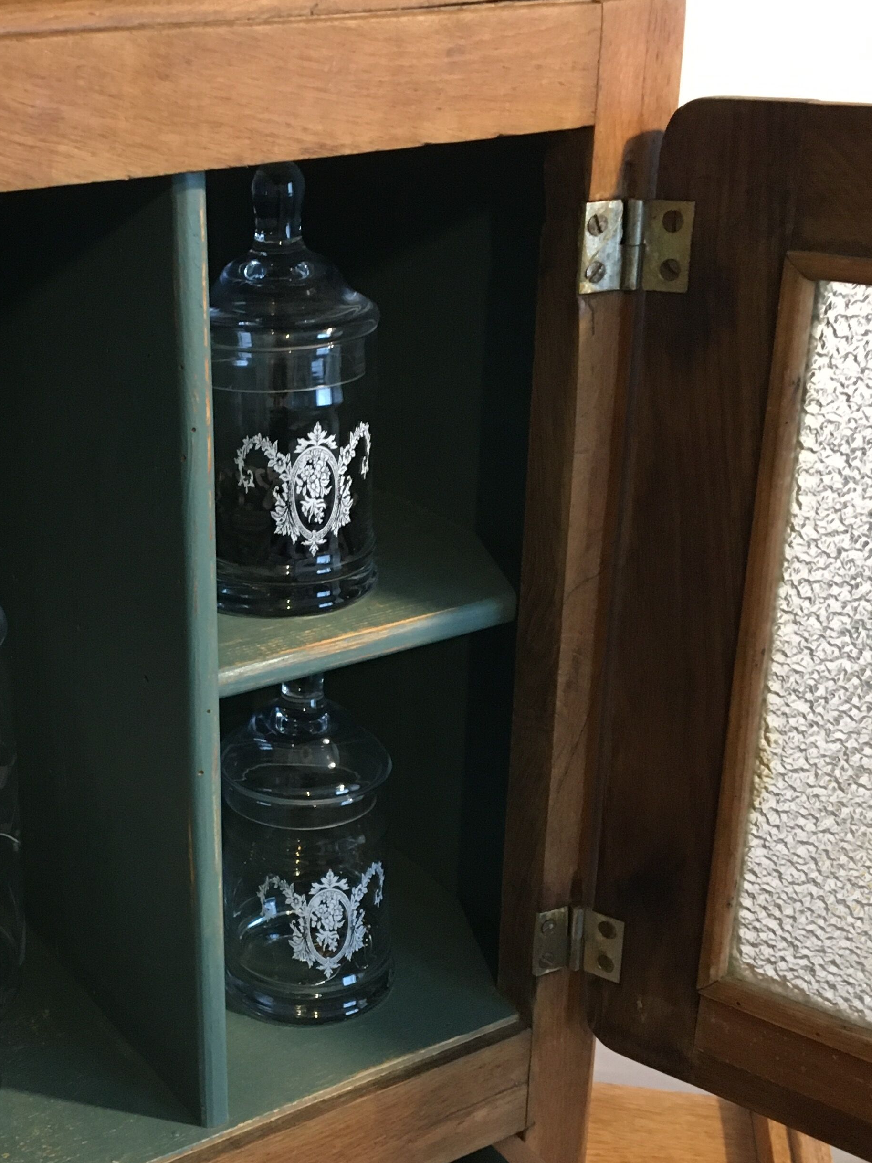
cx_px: 175
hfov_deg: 29.6
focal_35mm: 48
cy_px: 648
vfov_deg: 39.6
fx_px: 1612
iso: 200
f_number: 2.2
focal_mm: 4.15
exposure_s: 1/20
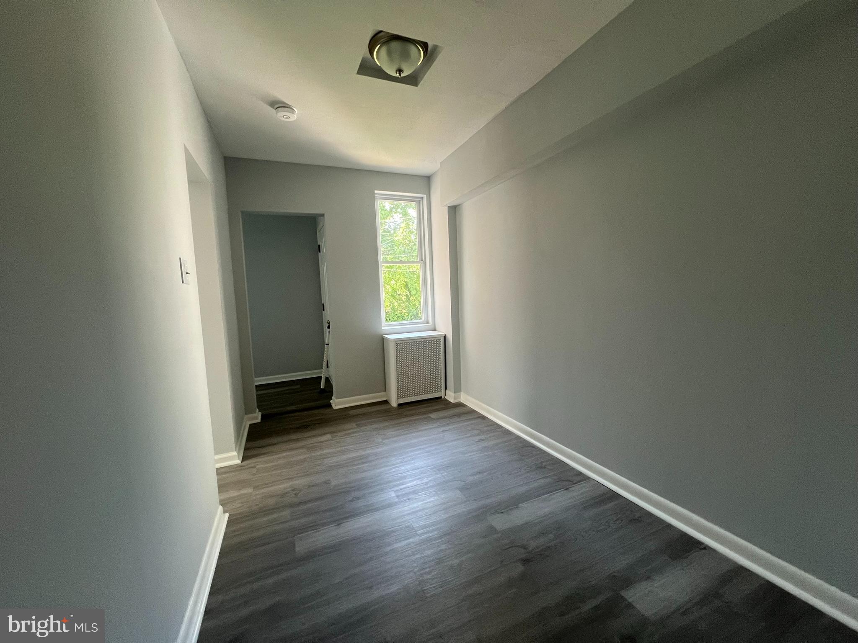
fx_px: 322
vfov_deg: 89.9
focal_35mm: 13
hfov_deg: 106.2
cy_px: 322
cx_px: 429
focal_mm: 1.57
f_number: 1.8
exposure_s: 1/120
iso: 200
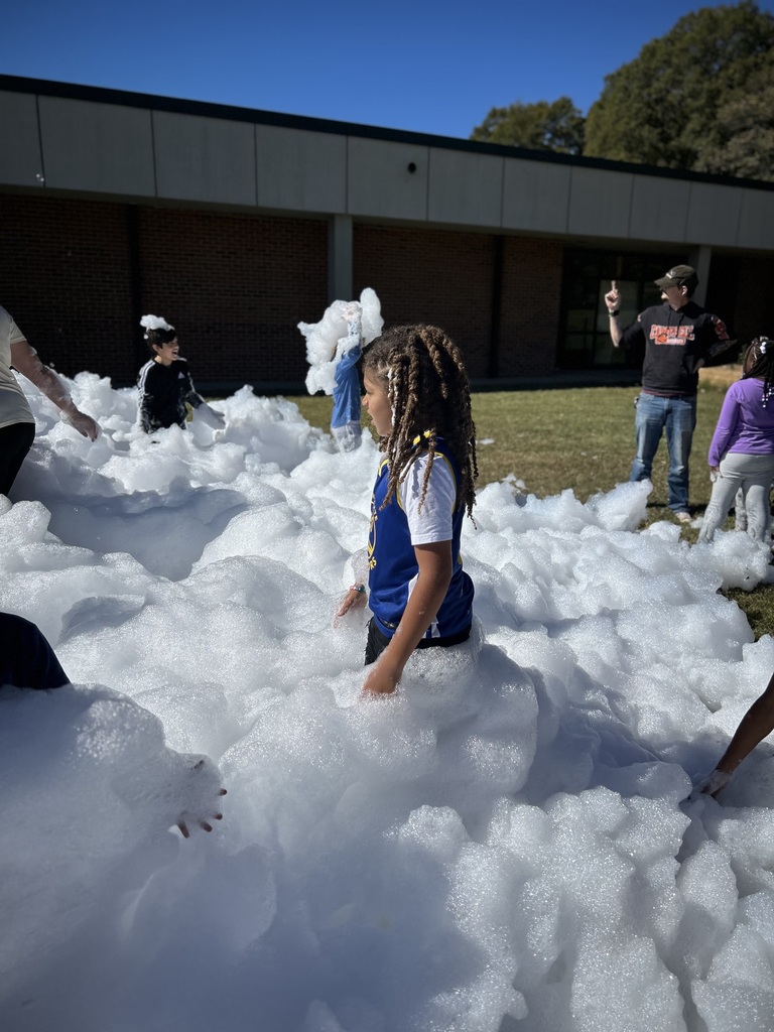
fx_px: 775
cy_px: 516
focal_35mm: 26
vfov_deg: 67.3
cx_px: 387
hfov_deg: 53.1
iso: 50
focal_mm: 5.7
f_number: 1.5
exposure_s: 1/8696
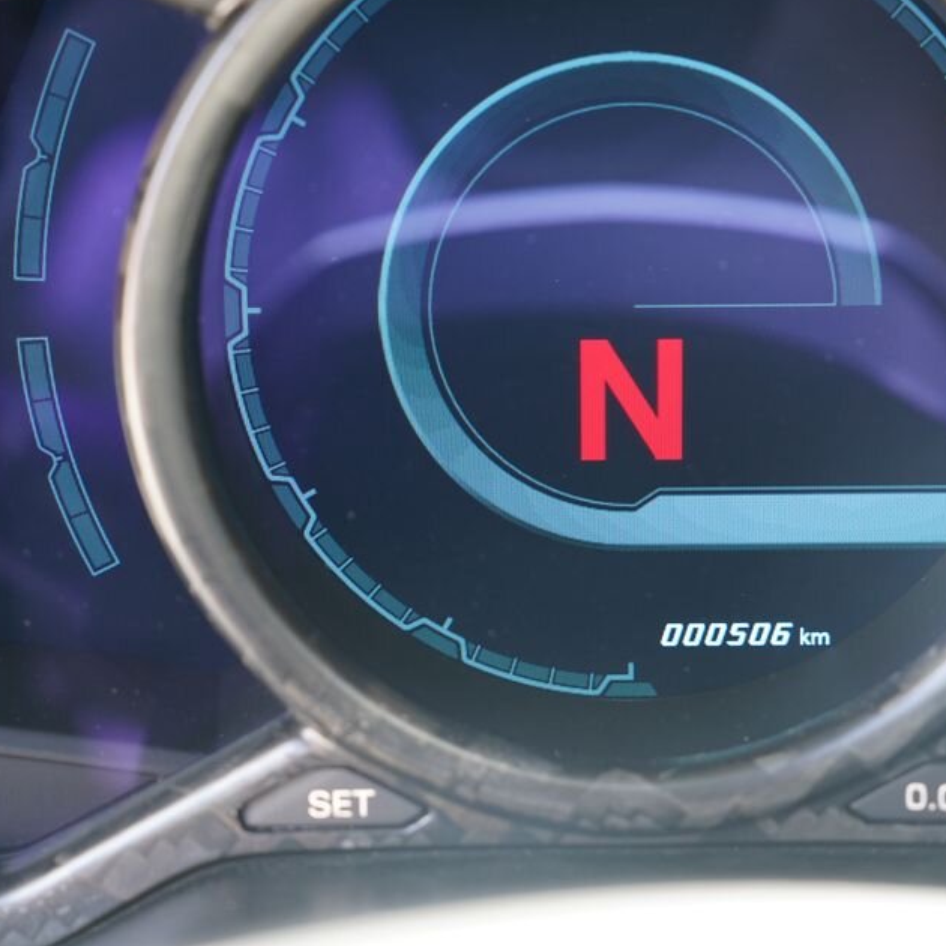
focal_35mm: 87
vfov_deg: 19.9
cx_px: 584
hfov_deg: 19.9
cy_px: 454
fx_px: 2690
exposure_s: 1/80
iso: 1000
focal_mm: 63
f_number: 4
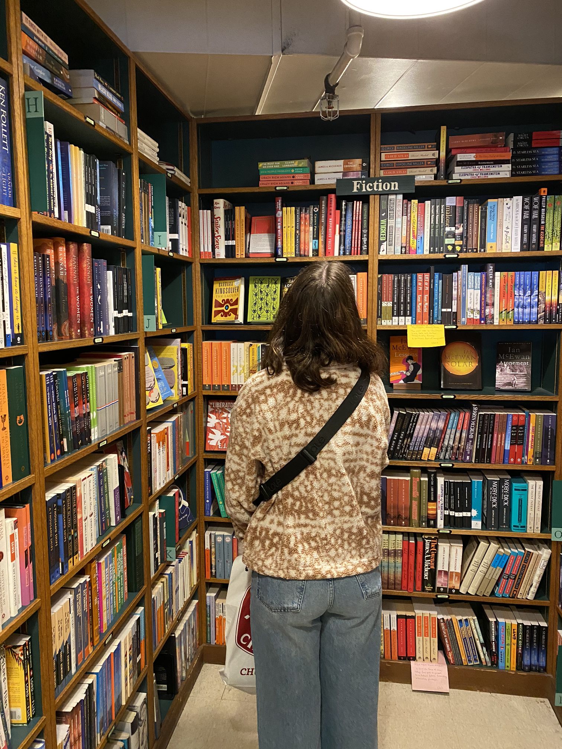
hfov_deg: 53.1
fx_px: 563
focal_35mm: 26
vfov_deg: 67.3
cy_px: 374
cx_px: 281
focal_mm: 4.25
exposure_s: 1/40
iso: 500
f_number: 1.8
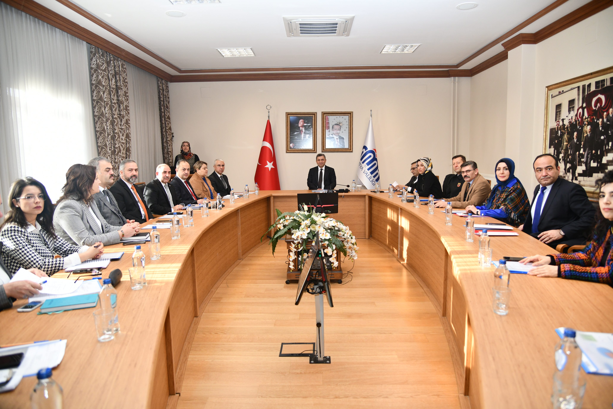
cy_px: 204
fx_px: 409
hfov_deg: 73.7
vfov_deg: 53.1
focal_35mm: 24
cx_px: 306
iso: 1250
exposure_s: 1/200
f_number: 4
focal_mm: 24
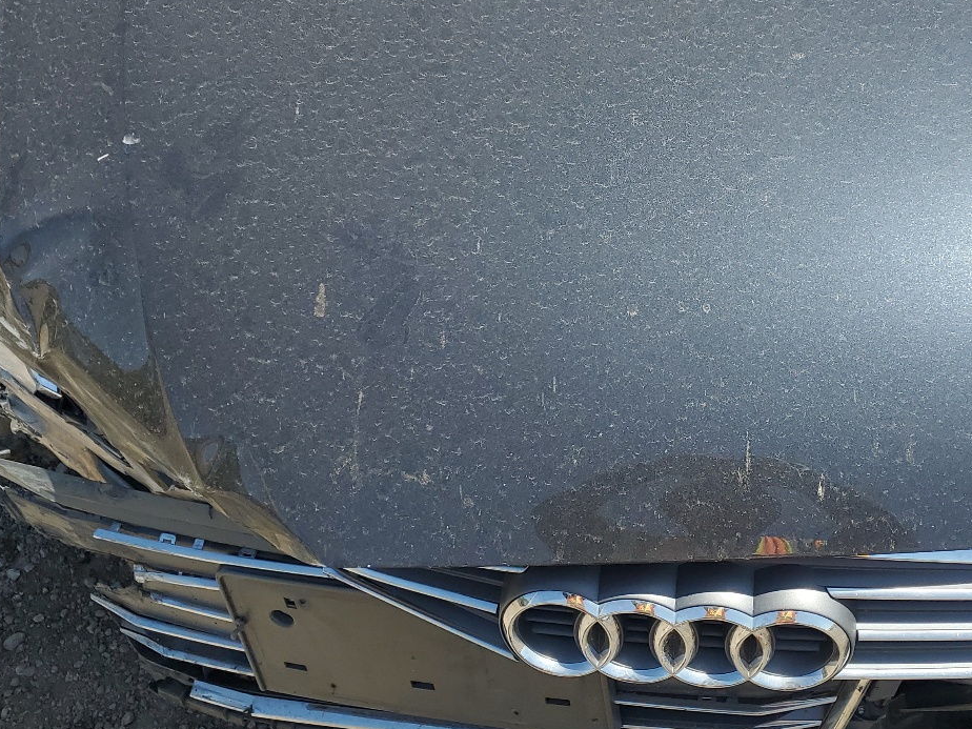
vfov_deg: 31.8
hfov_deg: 41.7
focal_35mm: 45
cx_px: 629
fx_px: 1264
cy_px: 214
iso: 50
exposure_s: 1/2000
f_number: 1.5
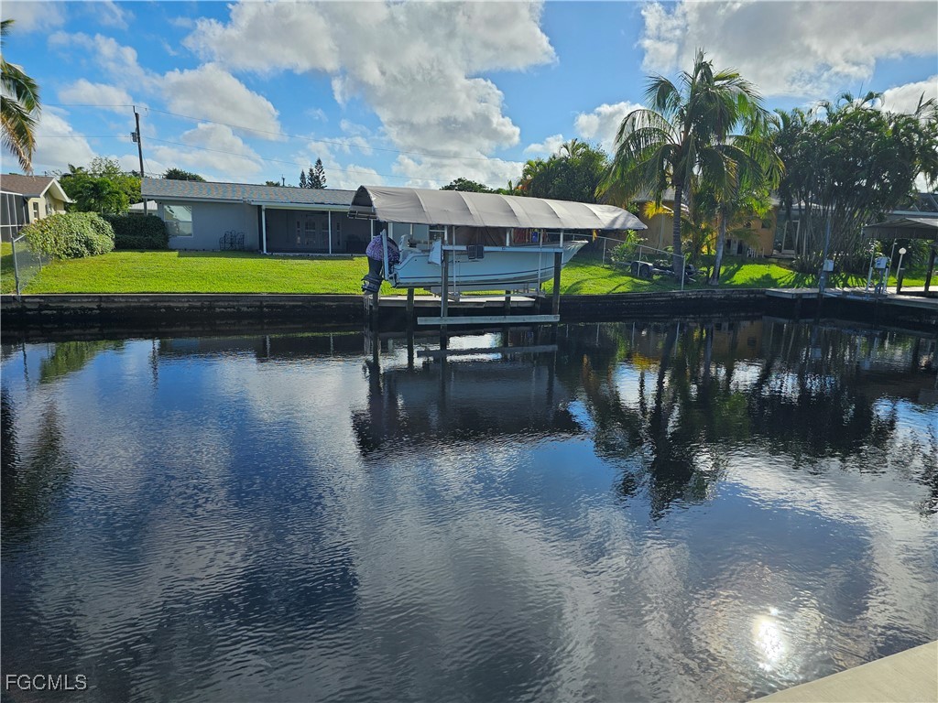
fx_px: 623
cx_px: 469
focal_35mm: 23
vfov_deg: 58.9
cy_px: 352
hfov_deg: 73.9
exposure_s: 1/1238
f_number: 1.7
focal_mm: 6.3
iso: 10
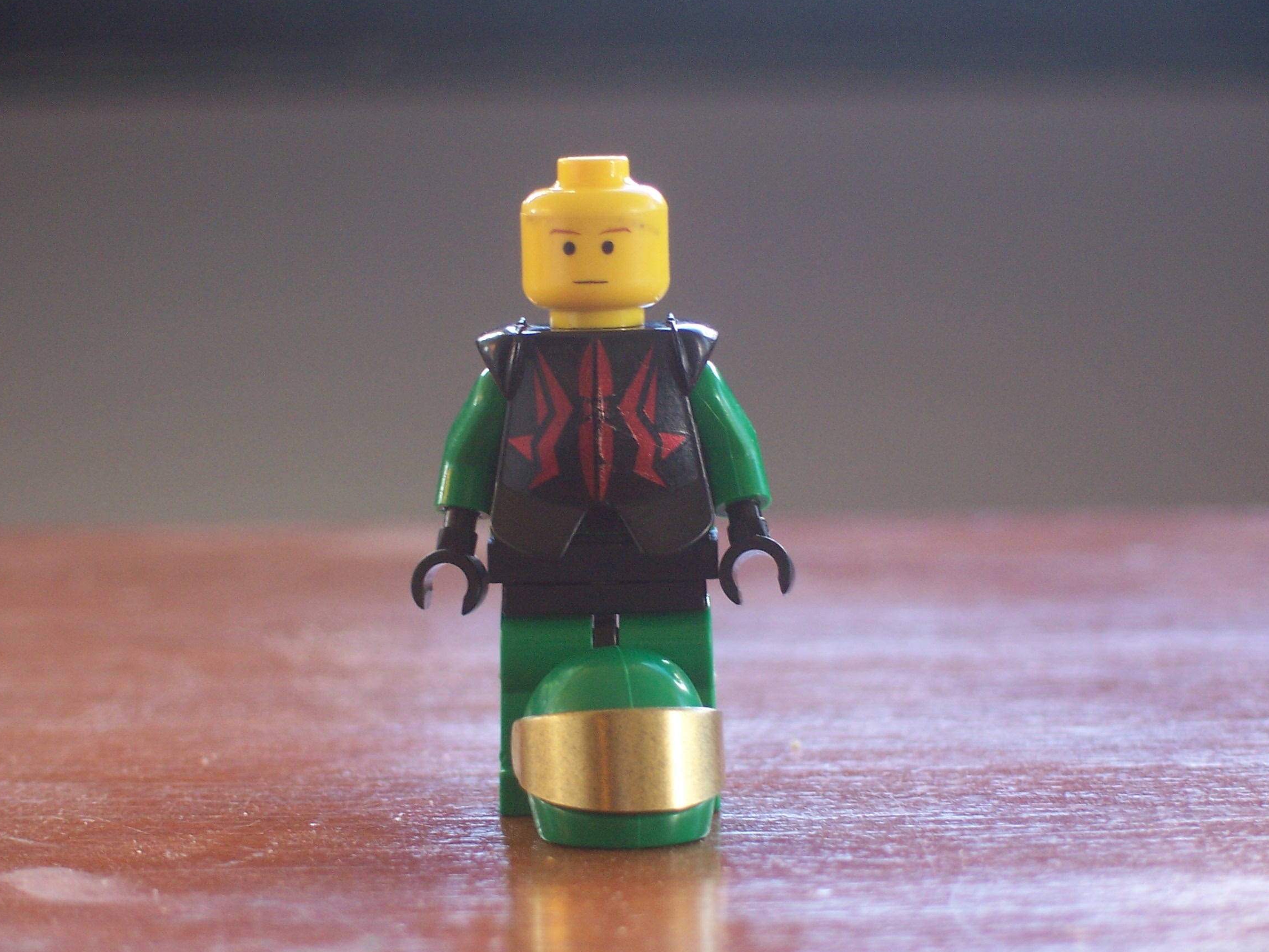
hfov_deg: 16.0
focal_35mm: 123
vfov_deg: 12.1
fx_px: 4509
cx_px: 634
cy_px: 474
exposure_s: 1/30
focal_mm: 21
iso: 140
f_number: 4
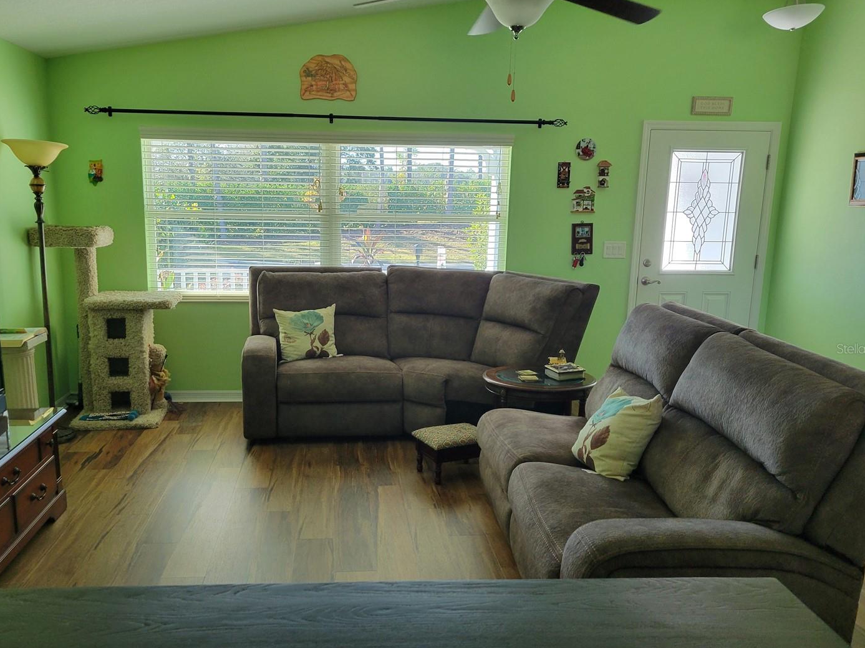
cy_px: 348
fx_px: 750
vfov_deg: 46.8
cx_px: 397
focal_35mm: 30
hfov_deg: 59.9
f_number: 1.8
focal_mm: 5.4
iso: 200
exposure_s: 1/120
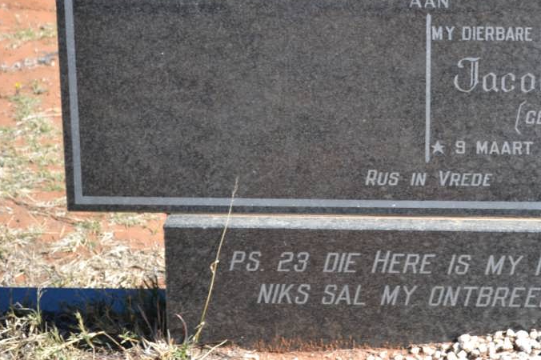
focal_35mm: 120
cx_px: 445
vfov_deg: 11.4
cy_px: 79
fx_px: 1801
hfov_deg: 16.9
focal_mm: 45
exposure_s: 1/125
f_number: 5.6
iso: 220
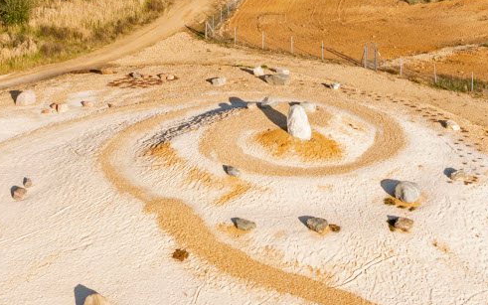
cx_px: 262
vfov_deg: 13.9
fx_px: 1237
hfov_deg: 22.3
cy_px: 16
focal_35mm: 93
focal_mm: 10.26
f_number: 7.1
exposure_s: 1/160
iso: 100
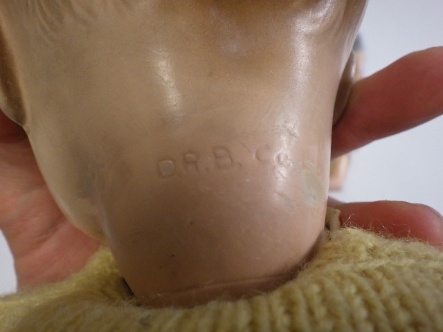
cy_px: 166
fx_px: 358
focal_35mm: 28
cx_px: 222
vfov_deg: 49.7
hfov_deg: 63.4
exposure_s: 1/45
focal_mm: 5
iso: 500
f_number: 3.5
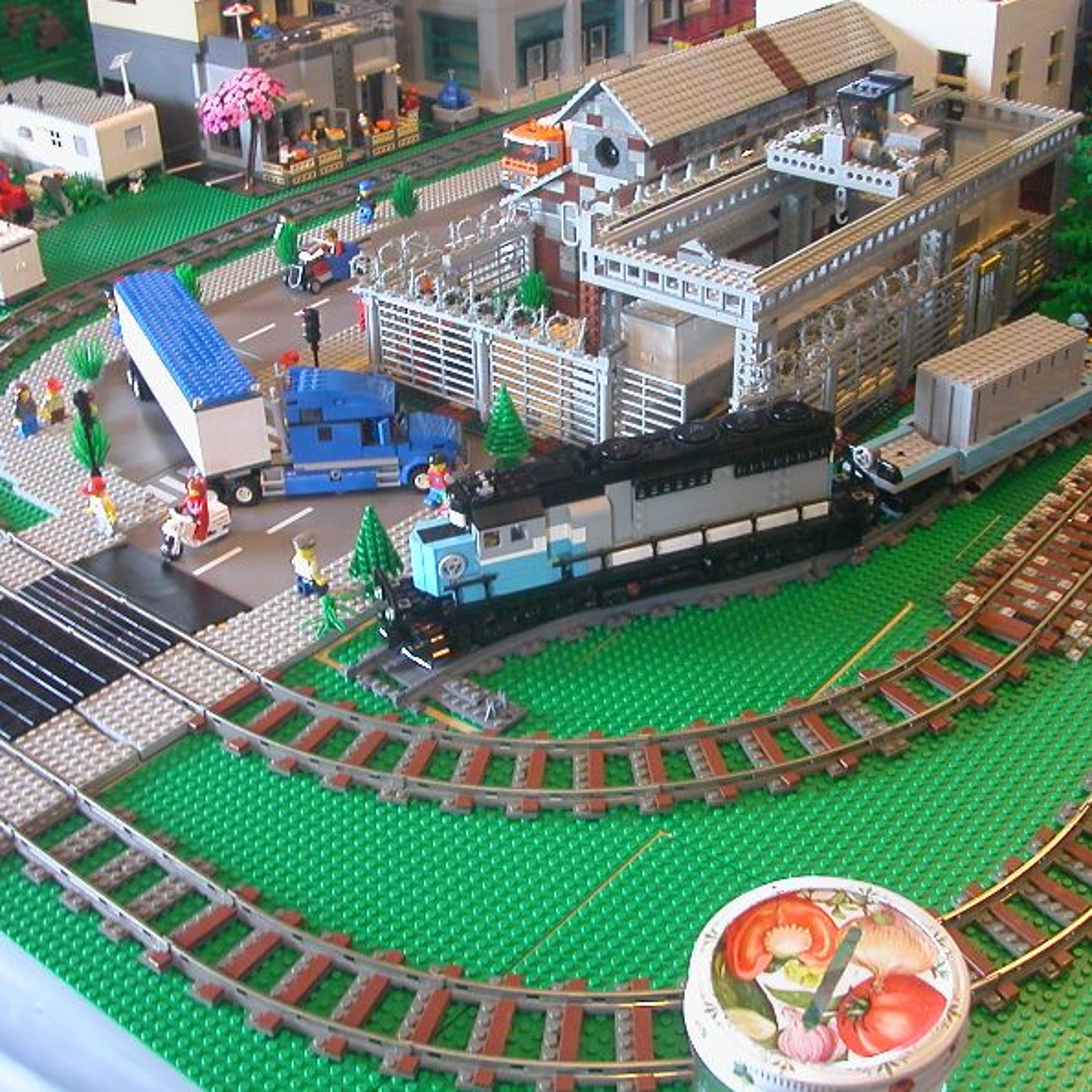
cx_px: 615
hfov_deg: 38.3
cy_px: 543
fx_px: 1570
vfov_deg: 38.3
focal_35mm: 44
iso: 100
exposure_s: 1/15
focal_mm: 5.6
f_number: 2.7
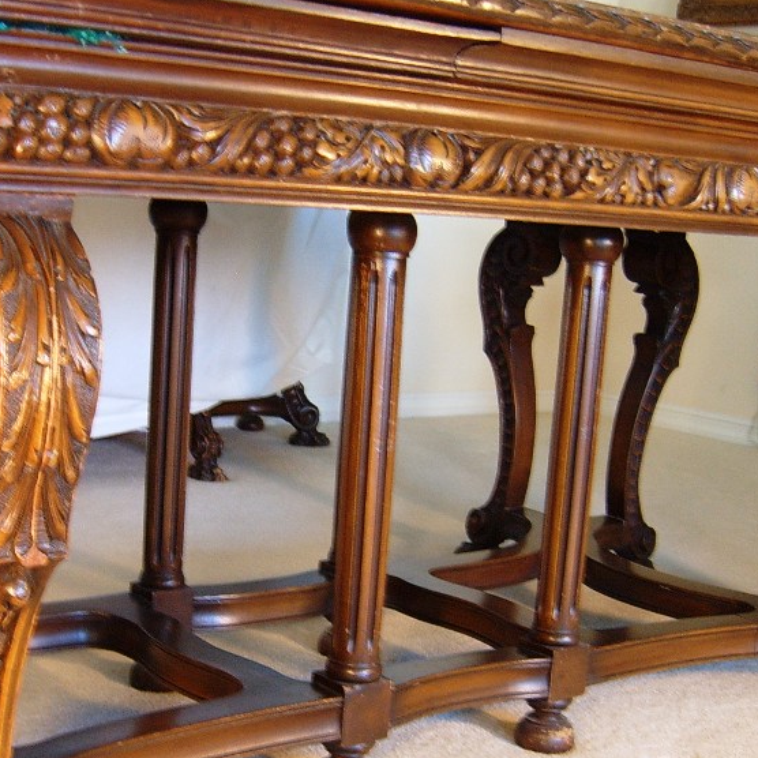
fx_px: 1412
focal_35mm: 57
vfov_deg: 29.9
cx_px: 243
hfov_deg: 29.8
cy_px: 499
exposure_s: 1/10
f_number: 2.8
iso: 100
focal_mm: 5.8
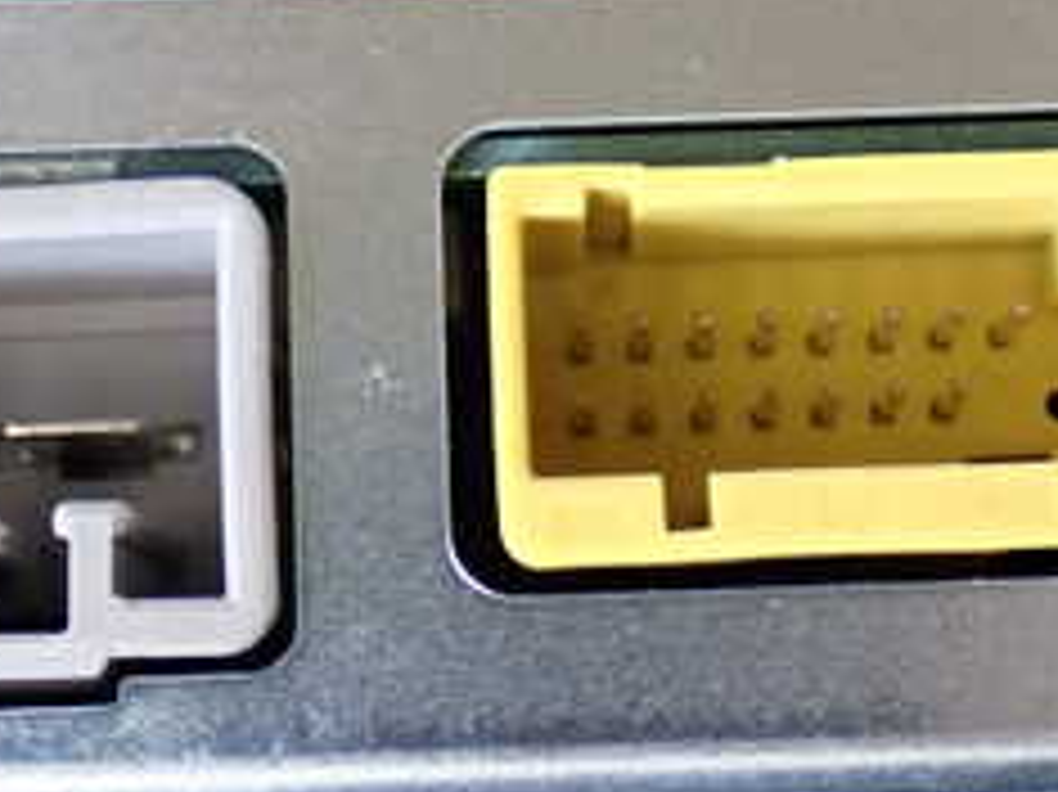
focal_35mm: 120
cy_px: 454
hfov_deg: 16.4
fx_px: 3666
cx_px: 702
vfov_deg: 12.3
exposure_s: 1/50
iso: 500
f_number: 3.1
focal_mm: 8.4
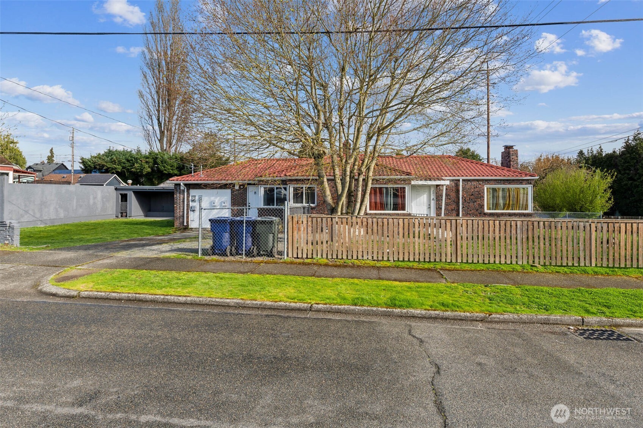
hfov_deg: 86.9
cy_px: 214
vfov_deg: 64.5
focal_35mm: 19
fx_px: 339
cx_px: 322
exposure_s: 1/250
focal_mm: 19
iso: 200
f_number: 8
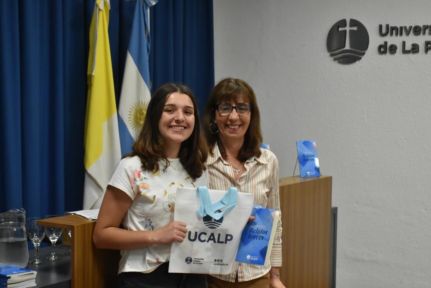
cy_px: 144
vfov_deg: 20.2
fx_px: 808
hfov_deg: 29.9
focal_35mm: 68
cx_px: 216
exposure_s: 1/200
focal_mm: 45
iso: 3200
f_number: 7.1
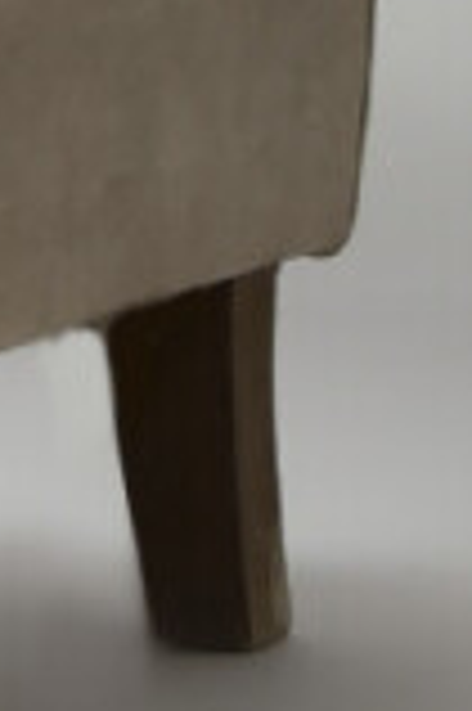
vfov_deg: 7.1
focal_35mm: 273
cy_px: -986
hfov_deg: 4.7
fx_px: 5380
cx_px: -1187
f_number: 5.6
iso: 400
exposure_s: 1/125
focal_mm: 36
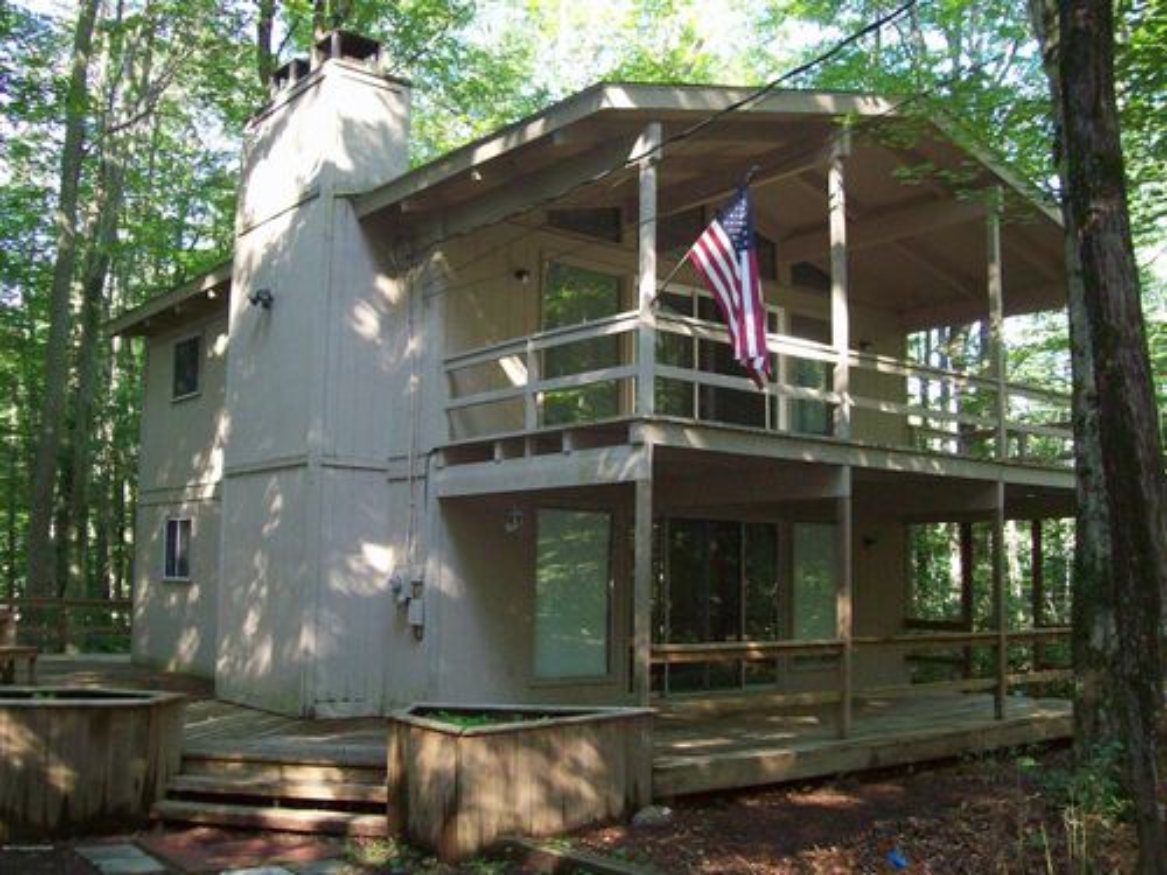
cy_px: 438
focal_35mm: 36
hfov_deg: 51.4
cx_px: 584
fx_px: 1214
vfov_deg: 39.7
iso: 200
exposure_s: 1/64
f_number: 2.7
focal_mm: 6
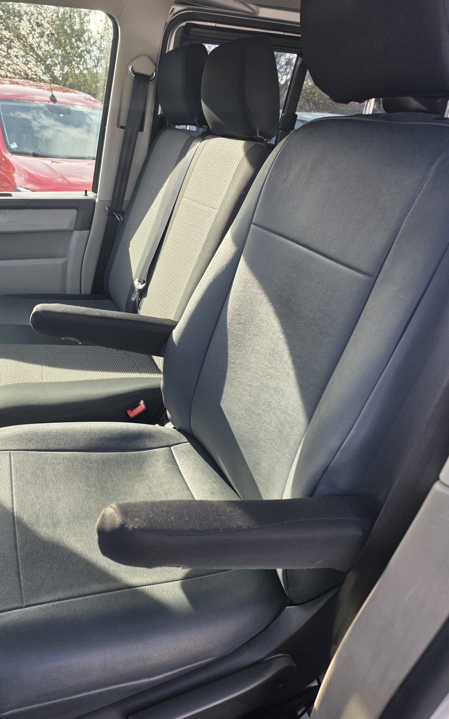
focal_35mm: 25
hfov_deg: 48.9
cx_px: 177
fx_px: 490
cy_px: 366
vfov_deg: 72.5
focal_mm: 6.25
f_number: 1.7
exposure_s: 1/100
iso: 12
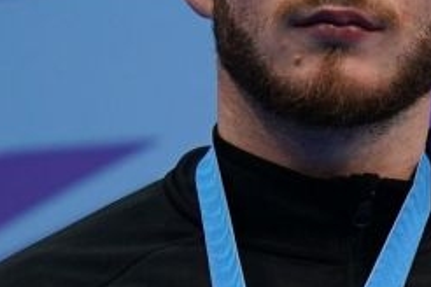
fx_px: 35088
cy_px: 280
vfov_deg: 0.5
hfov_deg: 0.7
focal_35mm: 2931
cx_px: 1433
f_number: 2.8
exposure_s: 1/500
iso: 500
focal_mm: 400
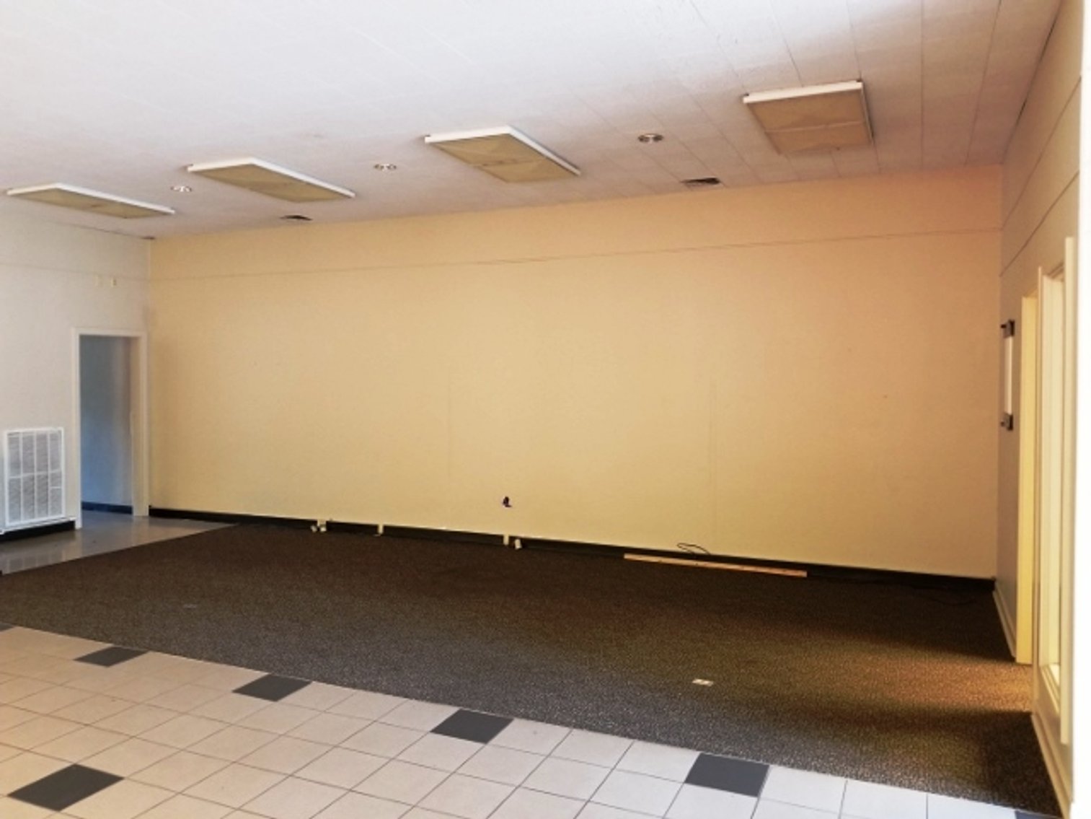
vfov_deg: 53.1
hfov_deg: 67.3
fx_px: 820
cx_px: 546
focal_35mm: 26
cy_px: 410
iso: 200
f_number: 1.7
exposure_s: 1/20
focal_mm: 4.25
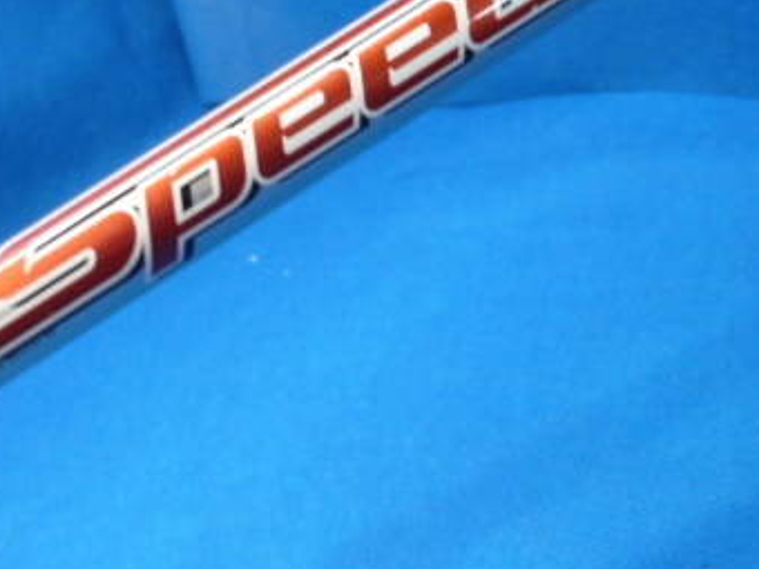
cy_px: 261
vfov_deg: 30.9
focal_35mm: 47
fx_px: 1031
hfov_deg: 38.3
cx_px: 109
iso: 250
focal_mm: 4.5
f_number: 2.8
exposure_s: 1/30
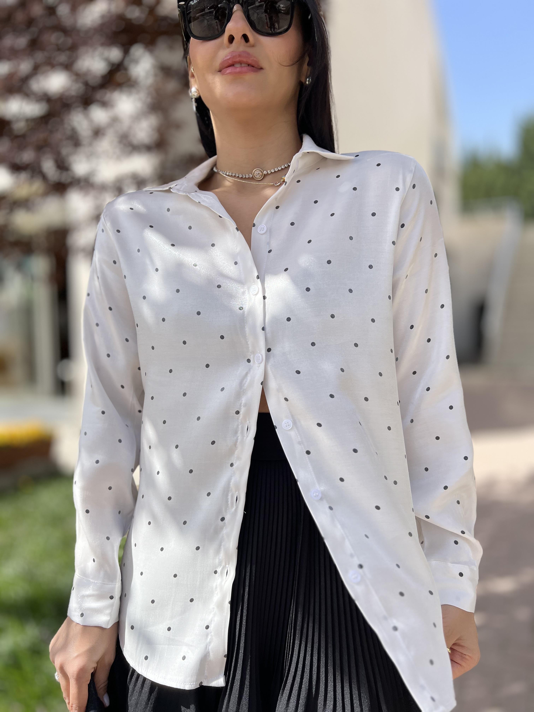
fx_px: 535
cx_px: 267
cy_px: 356
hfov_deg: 53.1
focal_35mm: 26
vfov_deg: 67.3
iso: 50
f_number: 1.5
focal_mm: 5.7
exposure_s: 1/3077
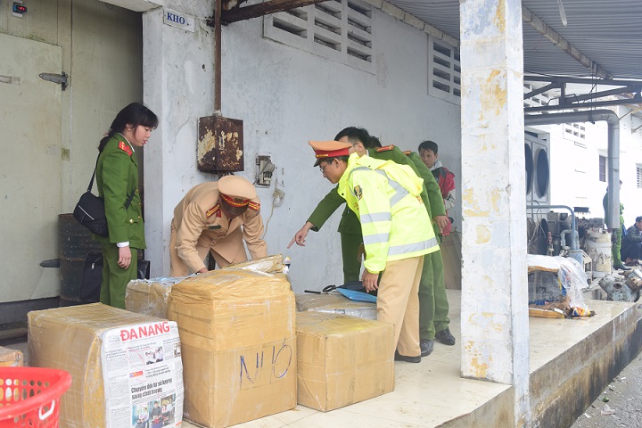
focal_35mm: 36
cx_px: 321
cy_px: 214
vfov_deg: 36.9
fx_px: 642
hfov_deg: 53.1
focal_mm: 24
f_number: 5.6
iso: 200
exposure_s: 1/60
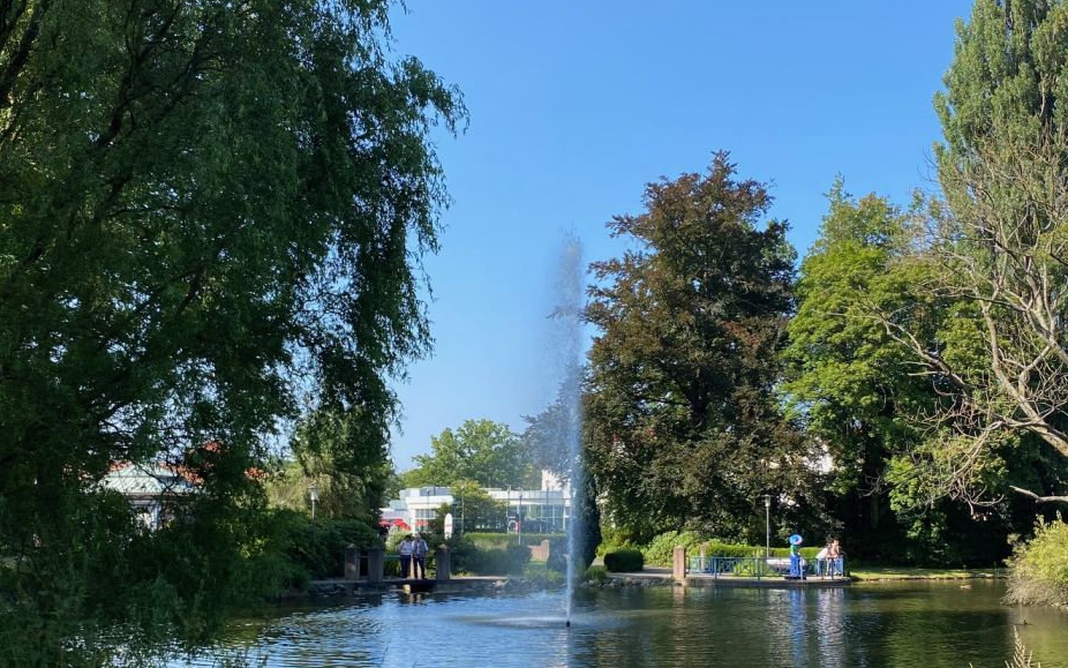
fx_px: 1223
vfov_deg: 30.4
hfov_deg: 47.2
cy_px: 423
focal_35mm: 42
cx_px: 568
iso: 32
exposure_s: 1/1007
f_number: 1.8
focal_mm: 4.25
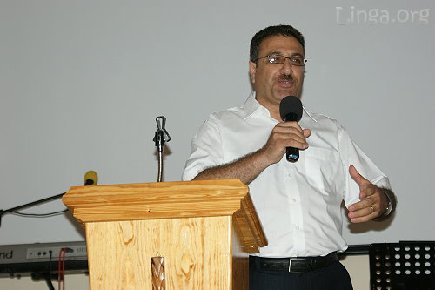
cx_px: 218
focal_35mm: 90
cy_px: 145
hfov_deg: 22.6
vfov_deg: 15.2
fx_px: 1087
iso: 400
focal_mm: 60
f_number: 5.6
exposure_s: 1/100
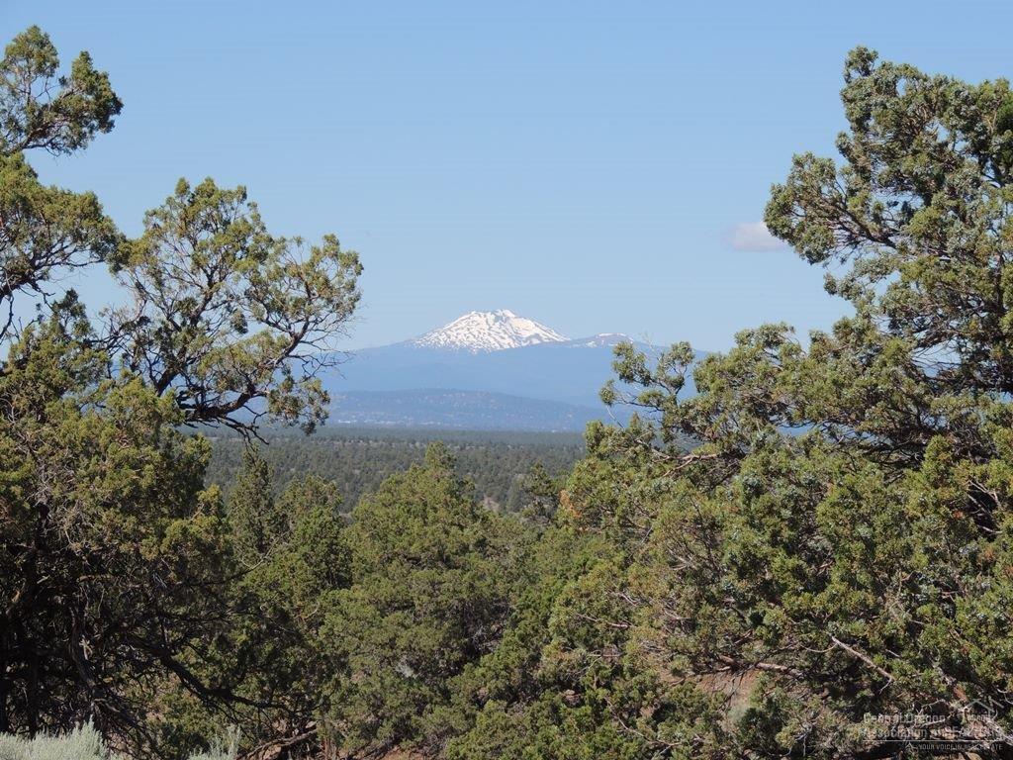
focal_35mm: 155
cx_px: 506
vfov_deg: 9.6
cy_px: 380
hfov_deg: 12.7
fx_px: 4536
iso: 100
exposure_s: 1/800
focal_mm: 27.6
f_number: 4.4
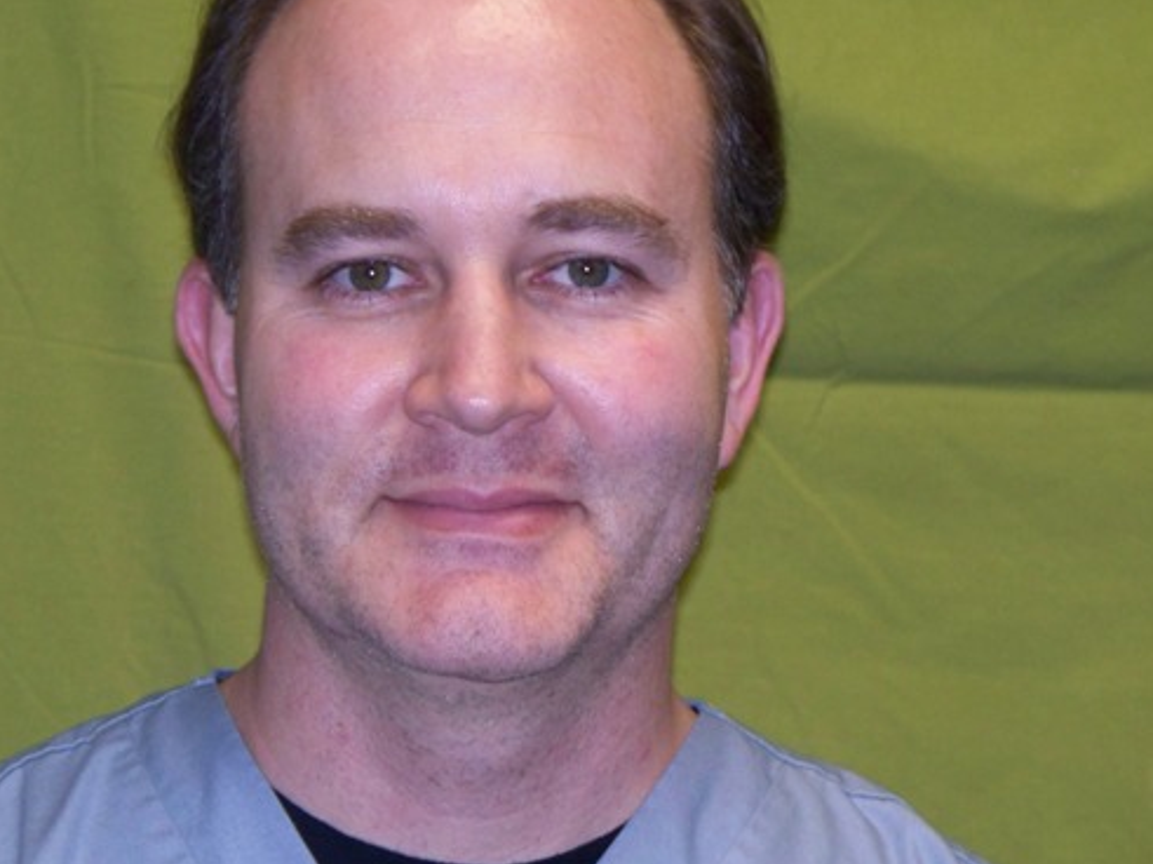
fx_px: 4562
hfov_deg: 14.4
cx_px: 503
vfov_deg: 10.8
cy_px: 357
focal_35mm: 137
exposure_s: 1/50
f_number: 3.8
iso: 200
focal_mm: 22.05
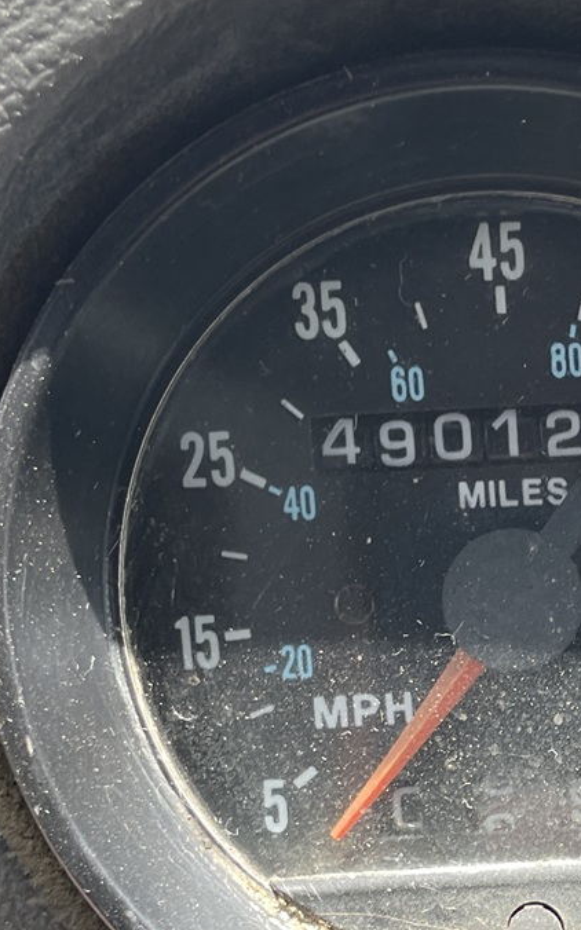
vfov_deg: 27.1
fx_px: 1876
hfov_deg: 16.9
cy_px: 802
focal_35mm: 74
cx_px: 687
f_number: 1.6
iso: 40
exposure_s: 1/121
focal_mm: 4.2
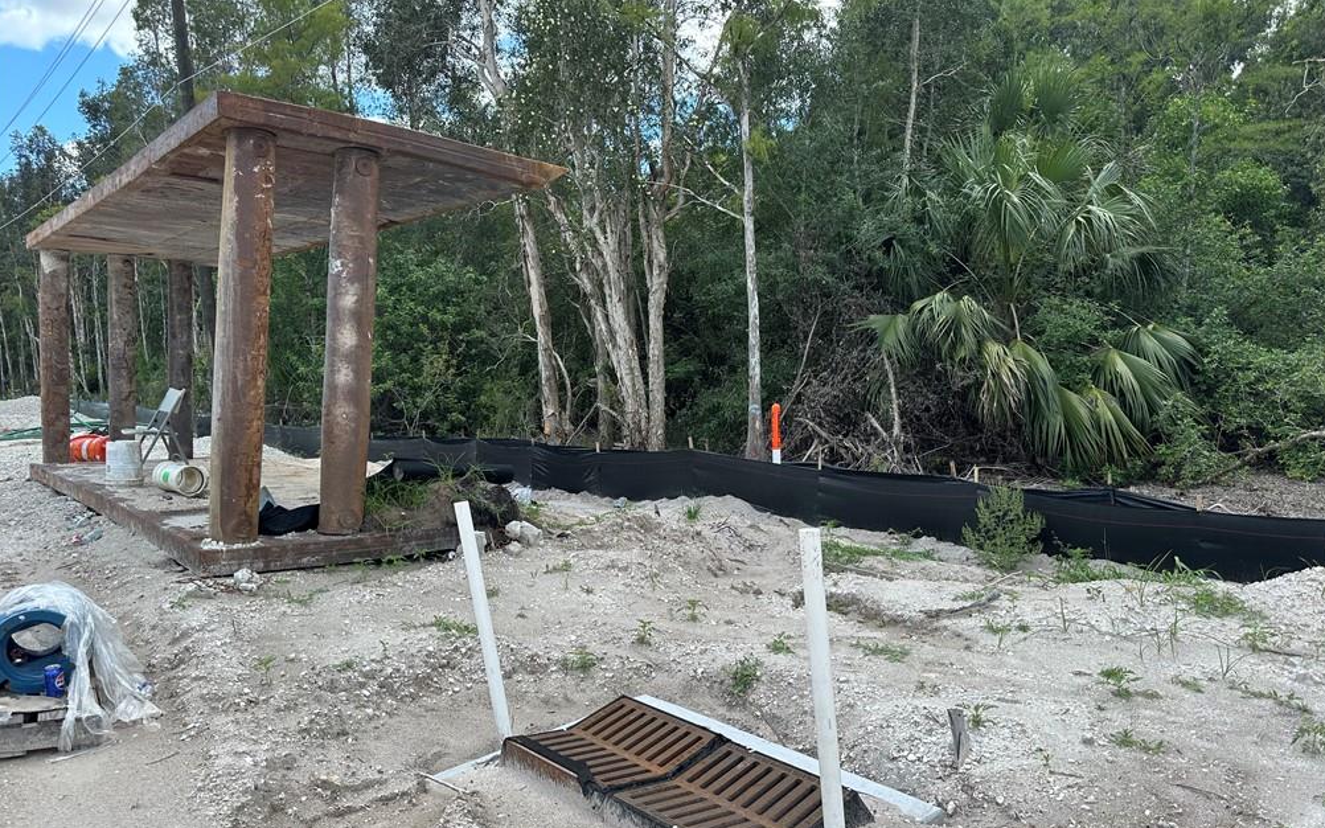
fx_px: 939
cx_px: 666
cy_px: 464
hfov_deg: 70.4
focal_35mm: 26
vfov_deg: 47.5
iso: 80
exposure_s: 1/1473
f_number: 1.78
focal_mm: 6.86
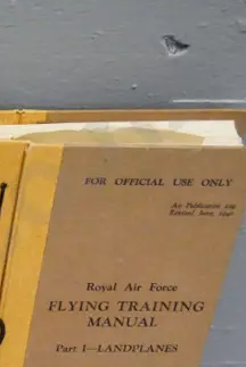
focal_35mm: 112
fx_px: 1145
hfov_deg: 11.0
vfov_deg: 17.5
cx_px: -273
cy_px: 428
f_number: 5
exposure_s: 1/200
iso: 3200
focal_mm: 17
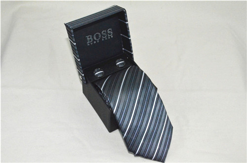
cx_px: 124
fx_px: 359
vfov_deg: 25.6
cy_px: 82
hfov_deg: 38.0
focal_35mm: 52
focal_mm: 35
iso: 6400
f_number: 25
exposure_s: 1/250
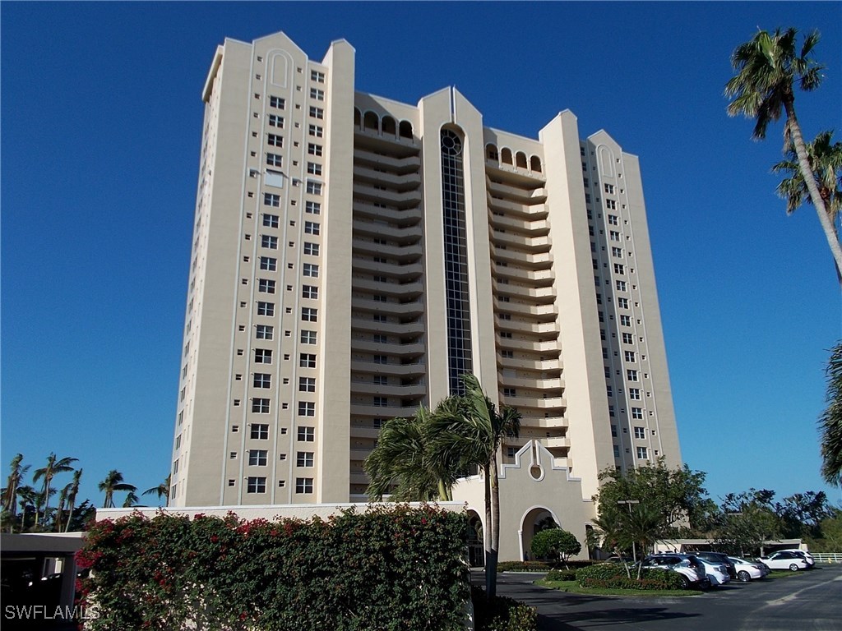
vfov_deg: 46.8
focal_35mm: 30
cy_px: 316
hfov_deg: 60.0
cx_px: 421
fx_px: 730
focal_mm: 5.3
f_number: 8.6
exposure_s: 1/200
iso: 80
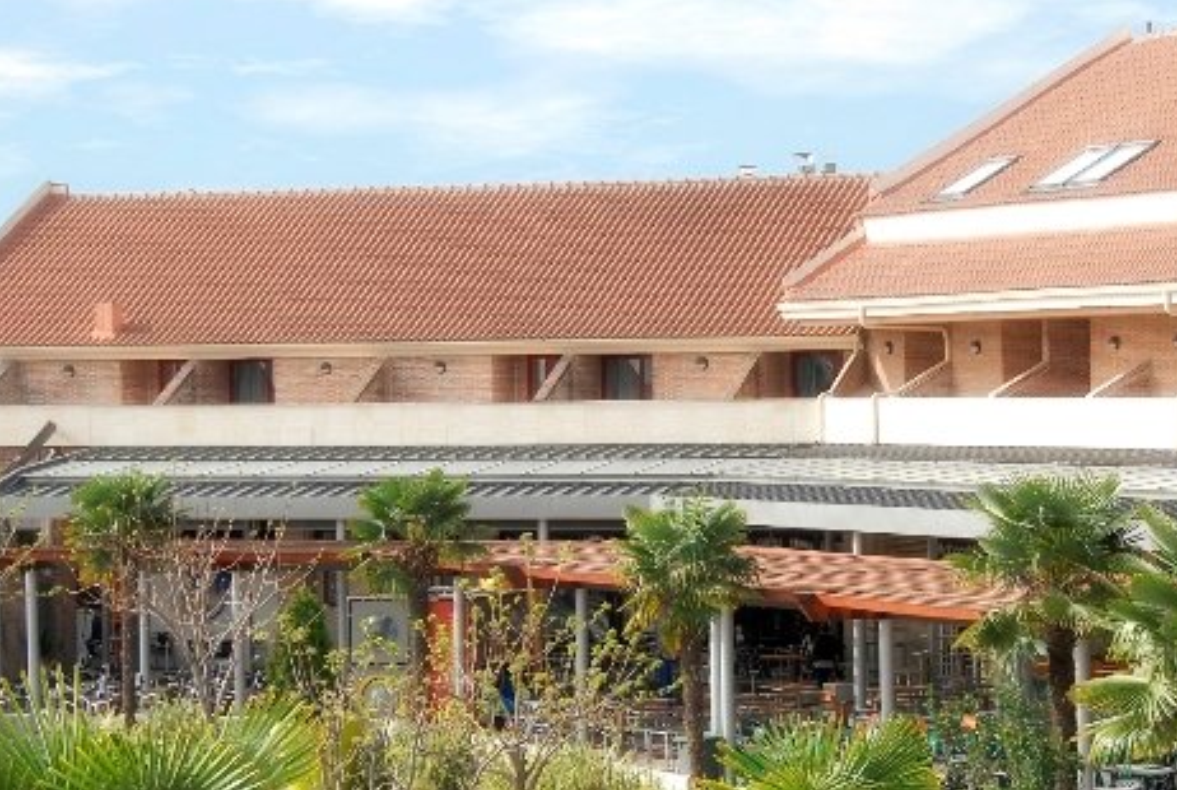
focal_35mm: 143
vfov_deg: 9.6
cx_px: 724
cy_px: 497
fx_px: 4680
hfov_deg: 14.3
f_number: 5
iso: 100
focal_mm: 55
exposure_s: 1/160
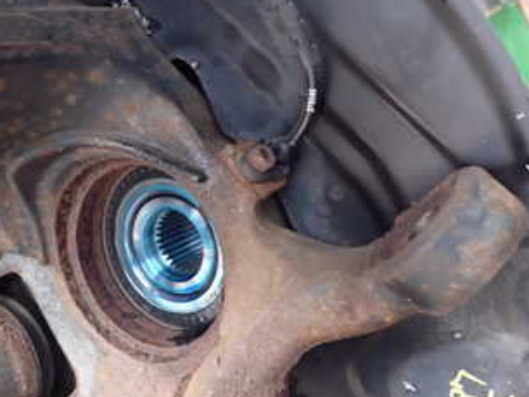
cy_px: 176
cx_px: 194
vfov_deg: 29.7
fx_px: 749
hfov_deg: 38.6
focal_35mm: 49
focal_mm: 4.5
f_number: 2
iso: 250
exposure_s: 1/30
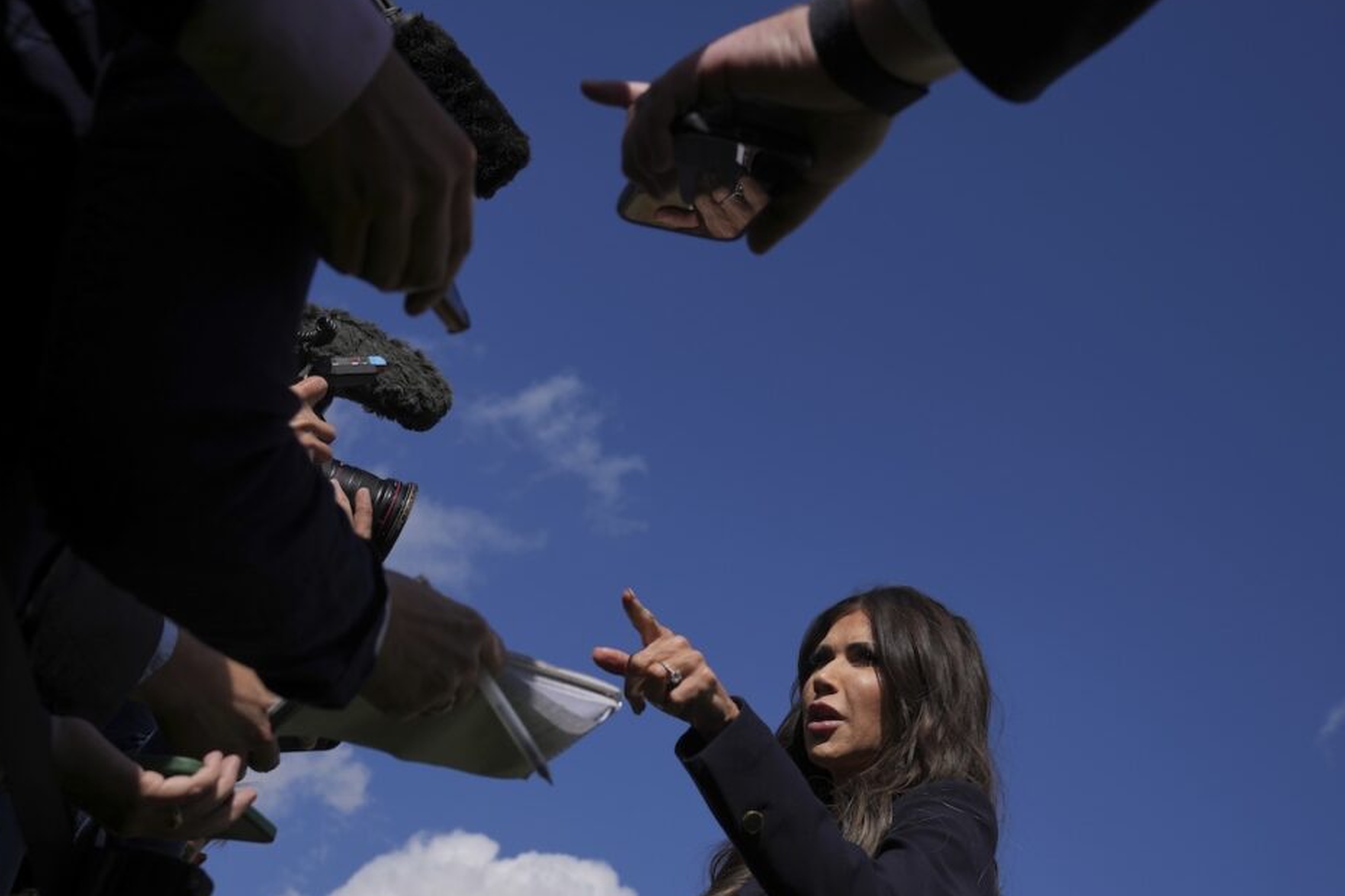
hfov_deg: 46.4
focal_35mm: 42
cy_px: 478
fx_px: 1569
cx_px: 652
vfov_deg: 31.9
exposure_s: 1/1000
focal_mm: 38
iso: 100
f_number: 6.3
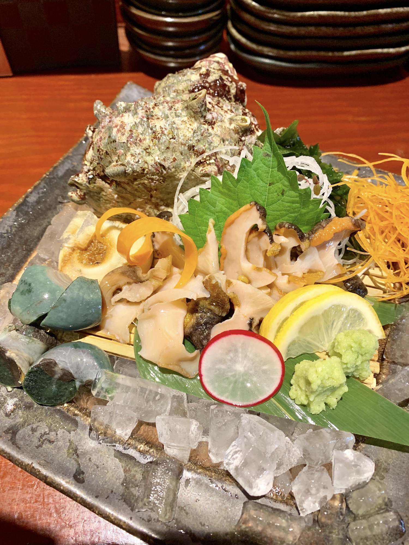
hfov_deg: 53.1
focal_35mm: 26
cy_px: 272
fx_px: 410
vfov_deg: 67.3
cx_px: 204
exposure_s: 1/60
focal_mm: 4.25
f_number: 1.8
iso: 125
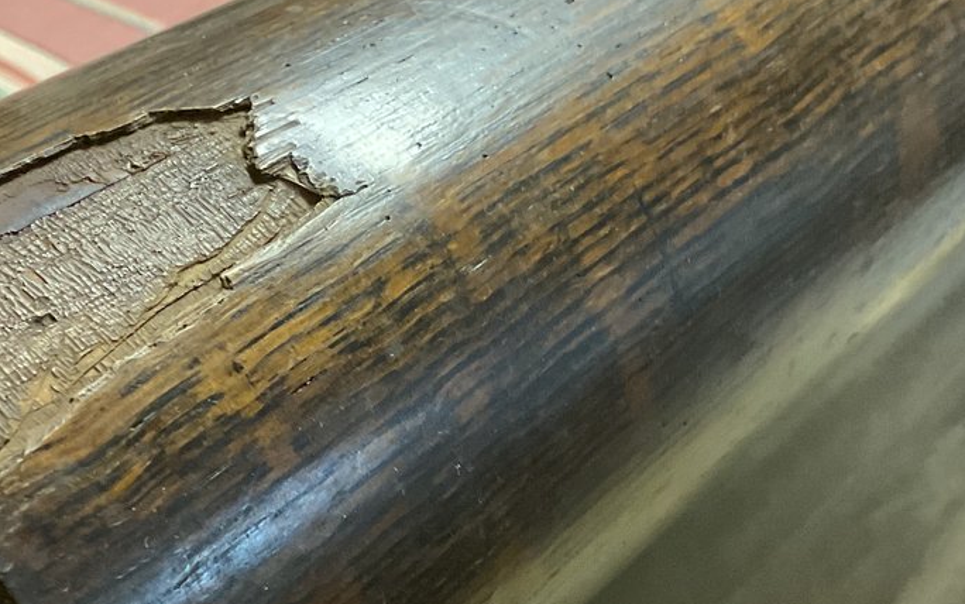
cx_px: 456
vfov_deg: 18.9
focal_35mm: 68
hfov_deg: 30.2
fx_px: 1789
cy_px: 500
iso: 250
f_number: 1.8
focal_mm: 3
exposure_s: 1/40
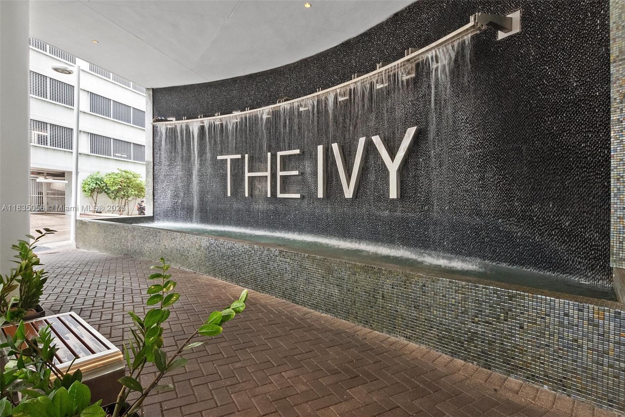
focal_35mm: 18
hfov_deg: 90.0
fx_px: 312
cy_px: 208
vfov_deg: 67.4
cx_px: 312
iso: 7200
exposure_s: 1/20
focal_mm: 12
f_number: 8
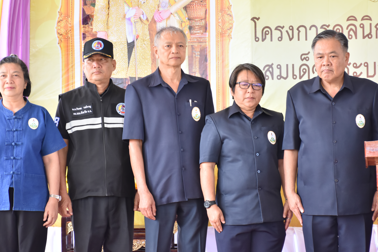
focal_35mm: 110
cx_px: 185
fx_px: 1155
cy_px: 124
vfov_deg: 12.5
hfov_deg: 18.6
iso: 800
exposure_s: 1/250
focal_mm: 66
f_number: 5
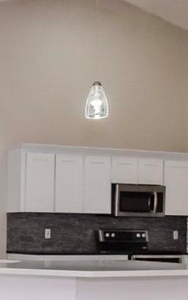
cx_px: -155
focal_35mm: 71
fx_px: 584
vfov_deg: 28.5
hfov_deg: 15.6
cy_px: 226
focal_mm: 11
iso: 800
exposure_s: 1/100
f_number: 8
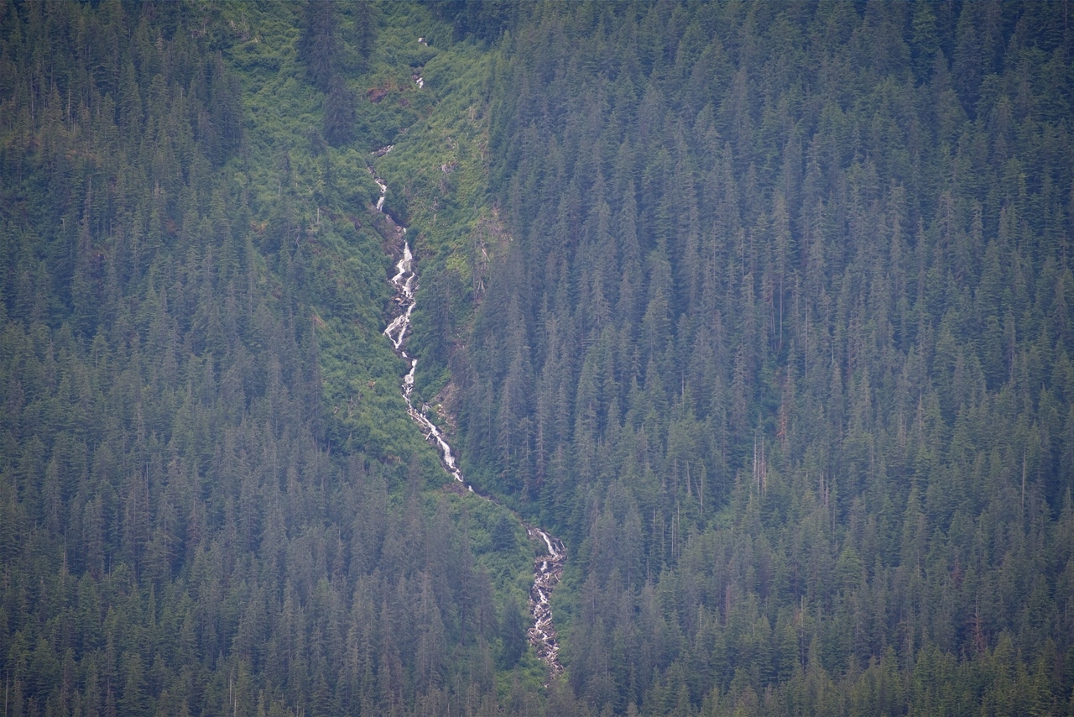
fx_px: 8951
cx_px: 537
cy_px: 358
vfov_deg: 4.6
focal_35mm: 300
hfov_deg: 6.9
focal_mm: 300
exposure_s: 1/640
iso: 800
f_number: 5.6
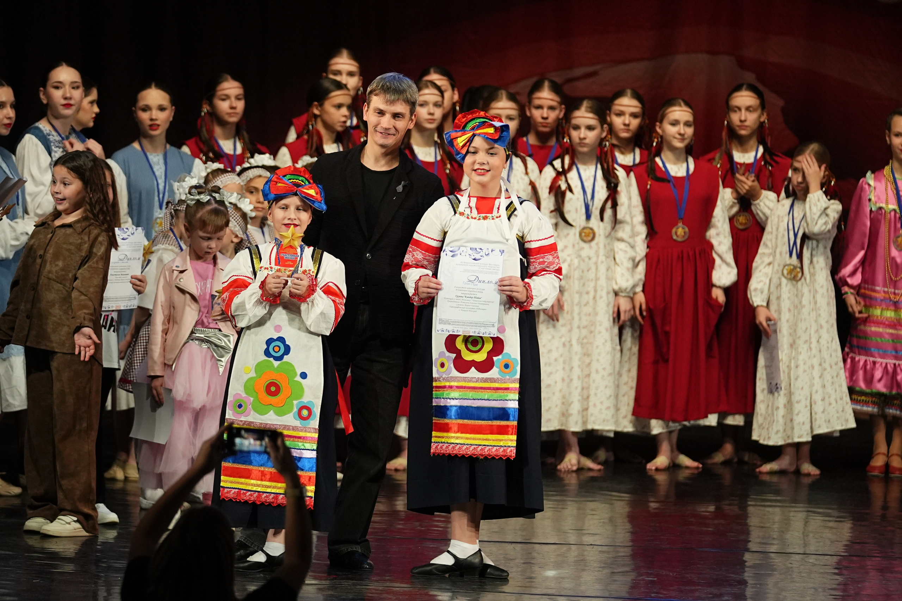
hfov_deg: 9.0
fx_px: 5713
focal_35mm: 228
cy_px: 300
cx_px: 451
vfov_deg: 6.0
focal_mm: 152
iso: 2000
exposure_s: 1/400
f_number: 2.8
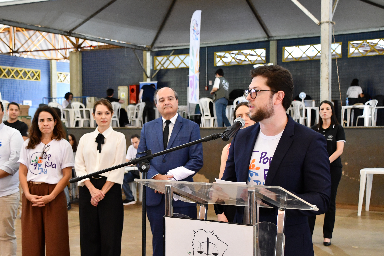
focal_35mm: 61
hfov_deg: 32.8
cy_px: 157
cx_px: 164
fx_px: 651
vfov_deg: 22.2
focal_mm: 32
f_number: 4
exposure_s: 1/125
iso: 2200
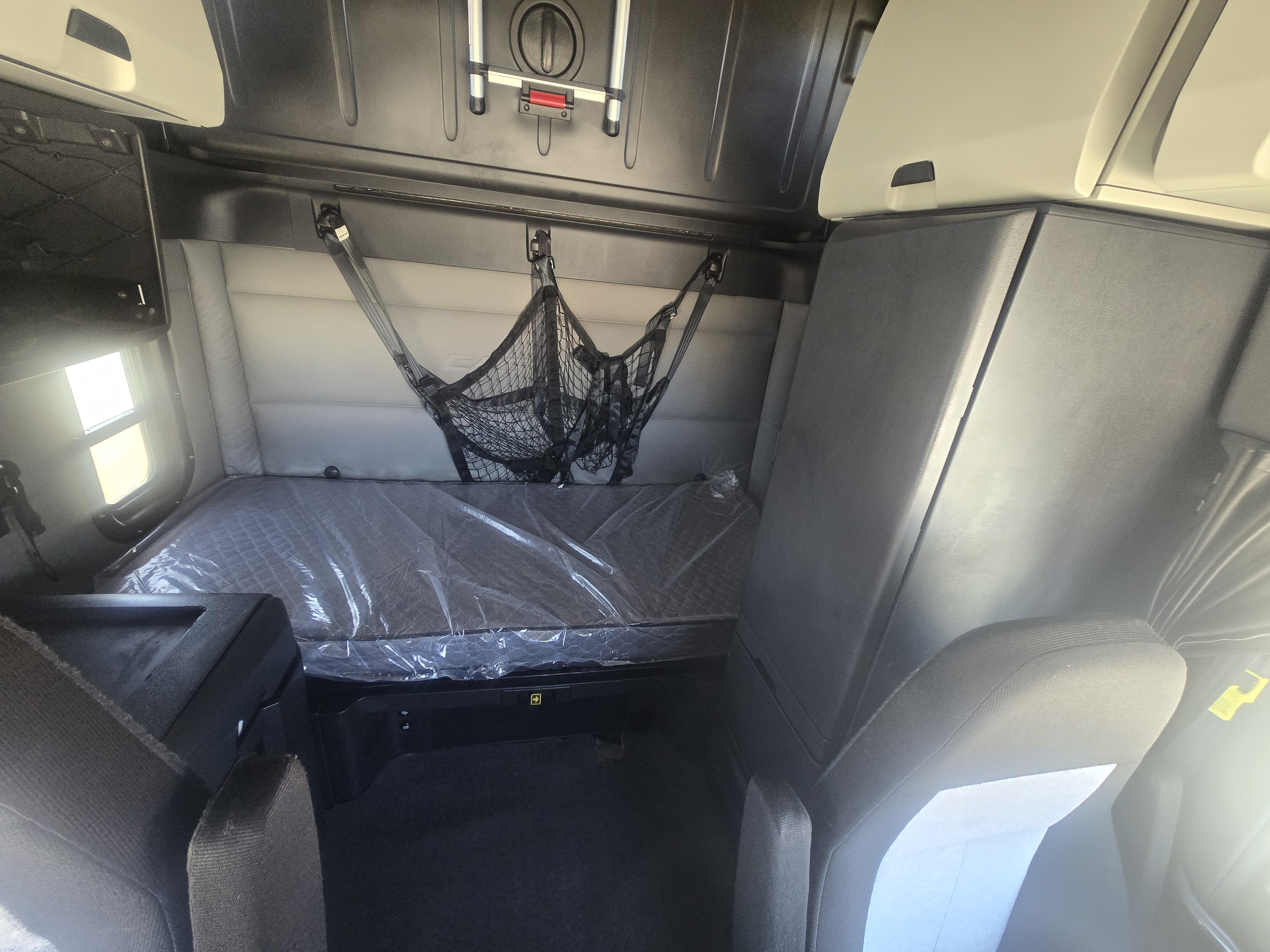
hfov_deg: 106.2
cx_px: 635
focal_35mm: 13
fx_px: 477
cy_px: 476
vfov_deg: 89.9
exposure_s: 1/60
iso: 320
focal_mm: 2.2
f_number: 2.2
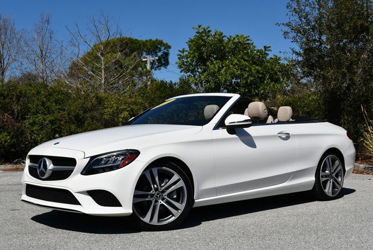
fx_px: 539
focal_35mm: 52
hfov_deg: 38.2
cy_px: 125
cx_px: 186
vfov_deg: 26.0
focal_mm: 26
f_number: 10
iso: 100
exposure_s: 1/400
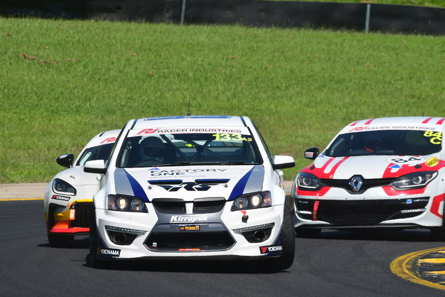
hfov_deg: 4.4
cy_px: 148
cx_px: 222
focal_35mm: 465
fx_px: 5750
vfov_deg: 3.0
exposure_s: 1/640
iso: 320
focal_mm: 310
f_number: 11
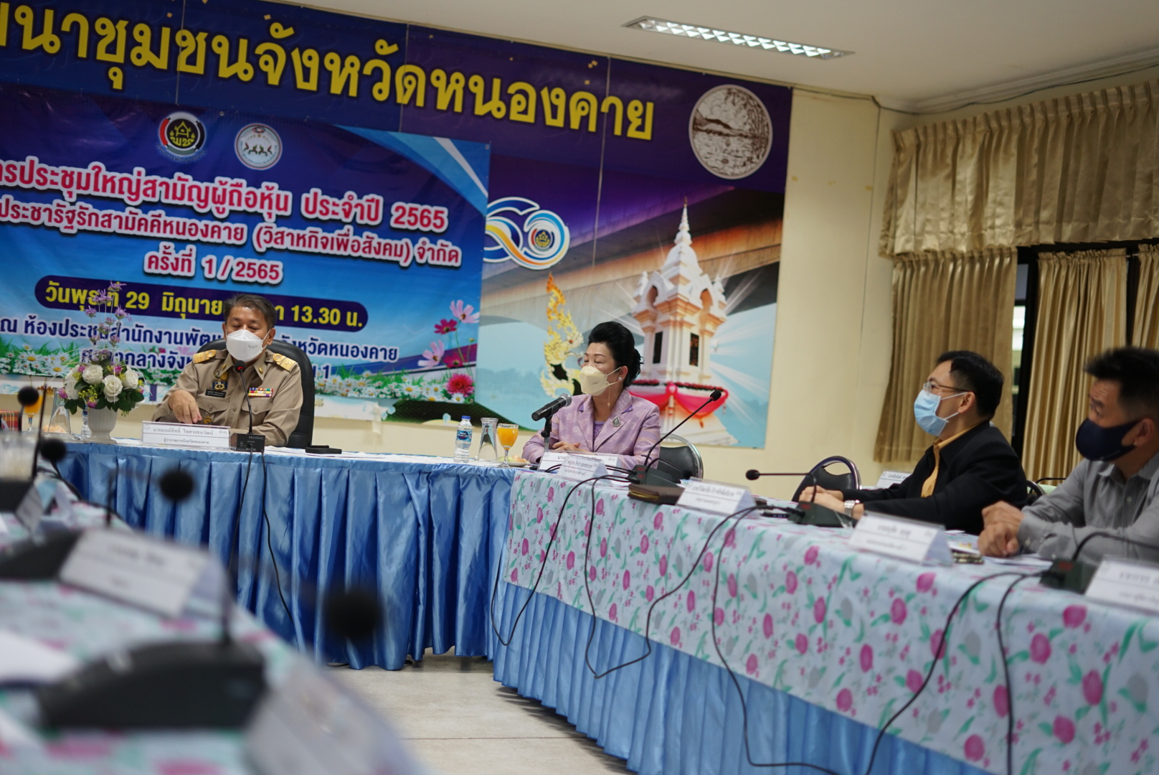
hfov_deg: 39.6
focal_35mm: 50
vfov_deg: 27.0
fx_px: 1611
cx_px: 580
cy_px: 388
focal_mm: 50
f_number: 2
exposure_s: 1/160
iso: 400
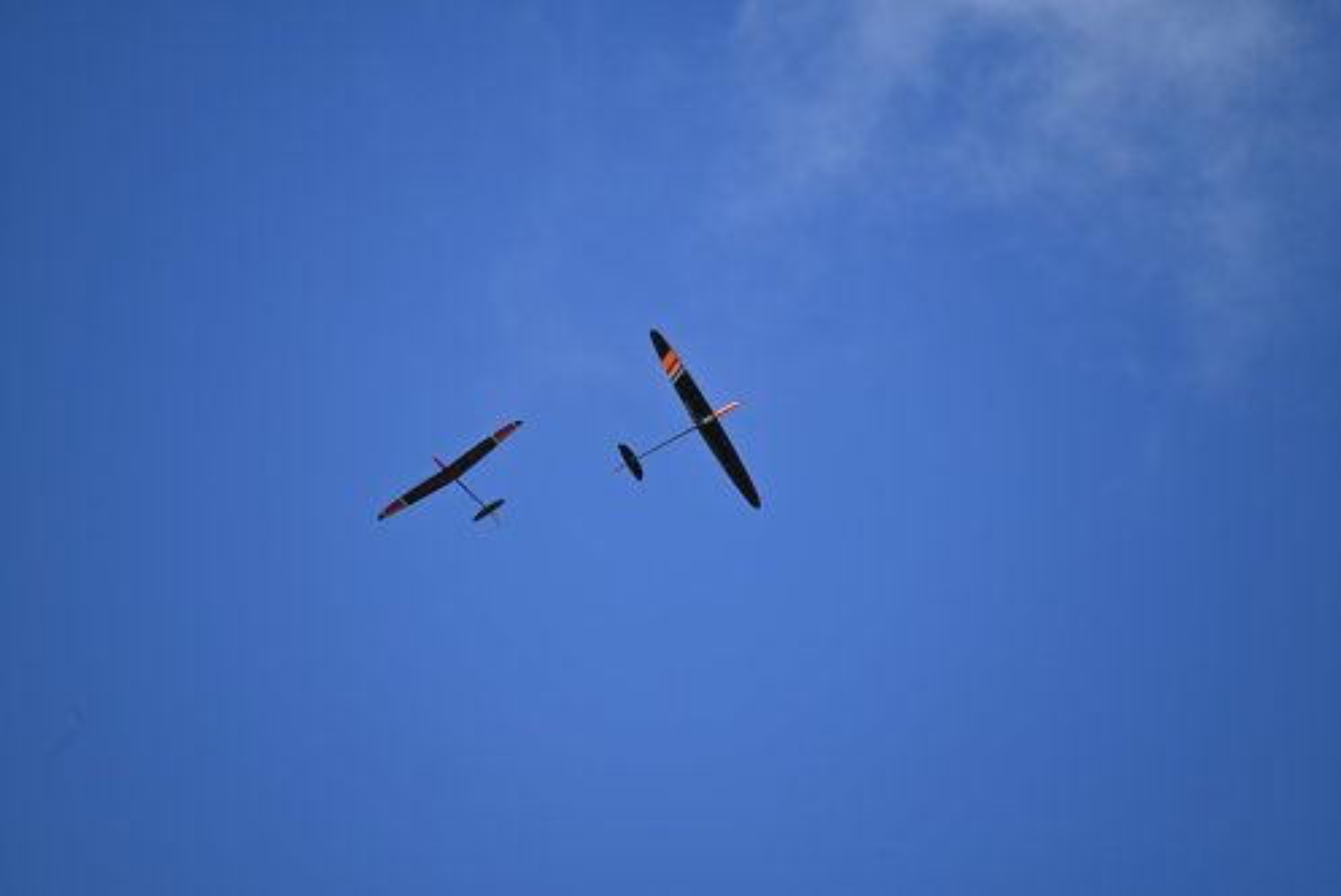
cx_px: 670
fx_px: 11926
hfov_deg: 6.4
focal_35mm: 320
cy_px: 448
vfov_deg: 4.3
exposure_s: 1/1250
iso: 320
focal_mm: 320
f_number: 6.3
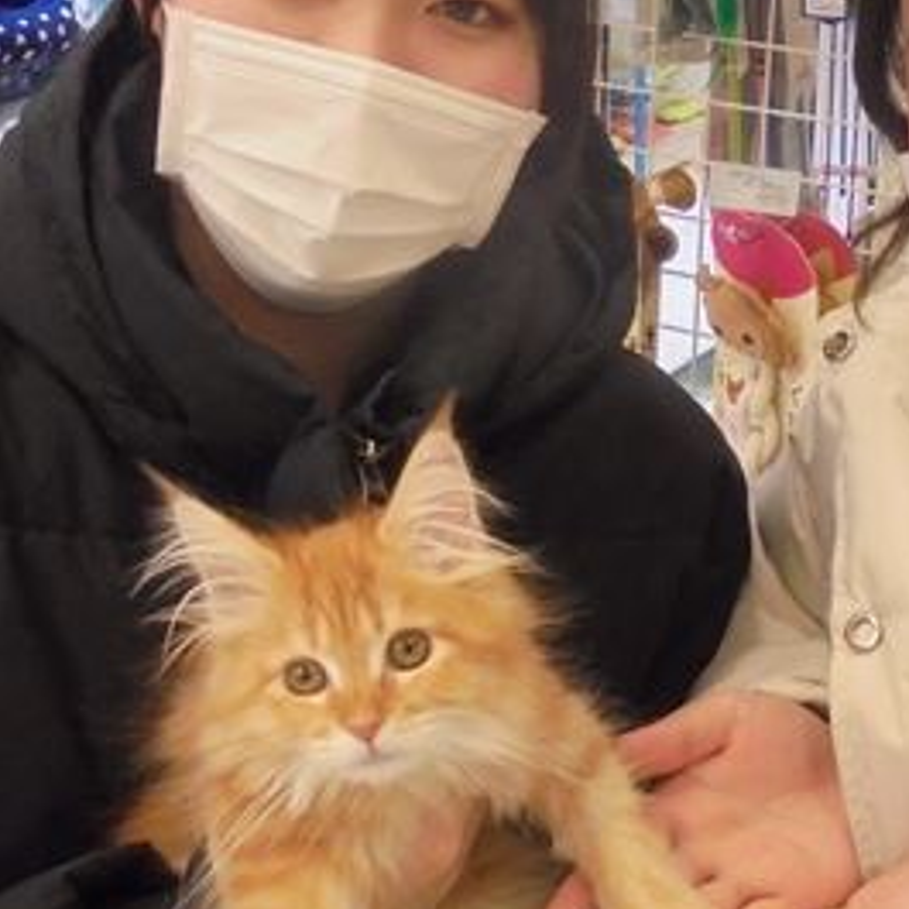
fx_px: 1545
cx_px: 696
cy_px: 412
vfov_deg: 32.8
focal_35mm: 52
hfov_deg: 32.1
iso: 500
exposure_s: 1/125
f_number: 3.5
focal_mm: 4.6
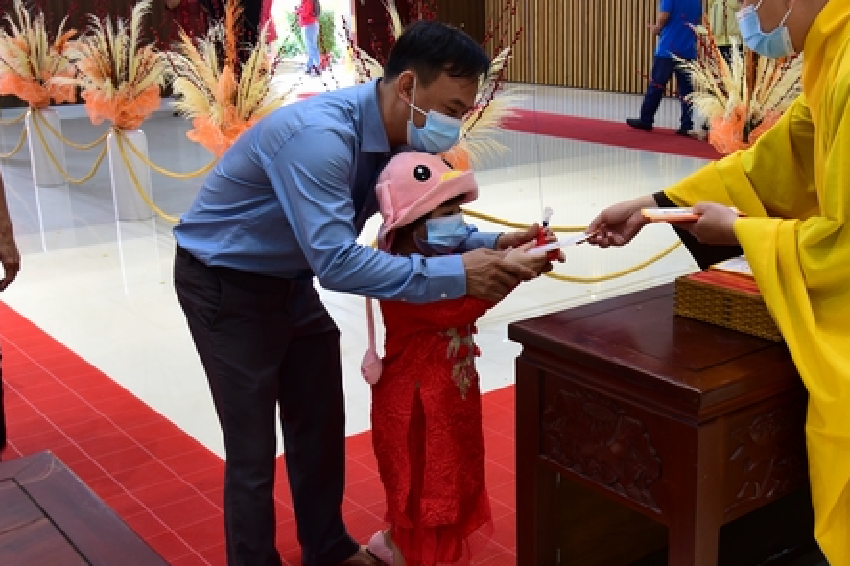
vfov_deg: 28.6
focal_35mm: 47
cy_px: 294
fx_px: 1109
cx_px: 541
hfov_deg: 41.6
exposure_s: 1/50
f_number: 5
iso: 1000
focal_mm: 32
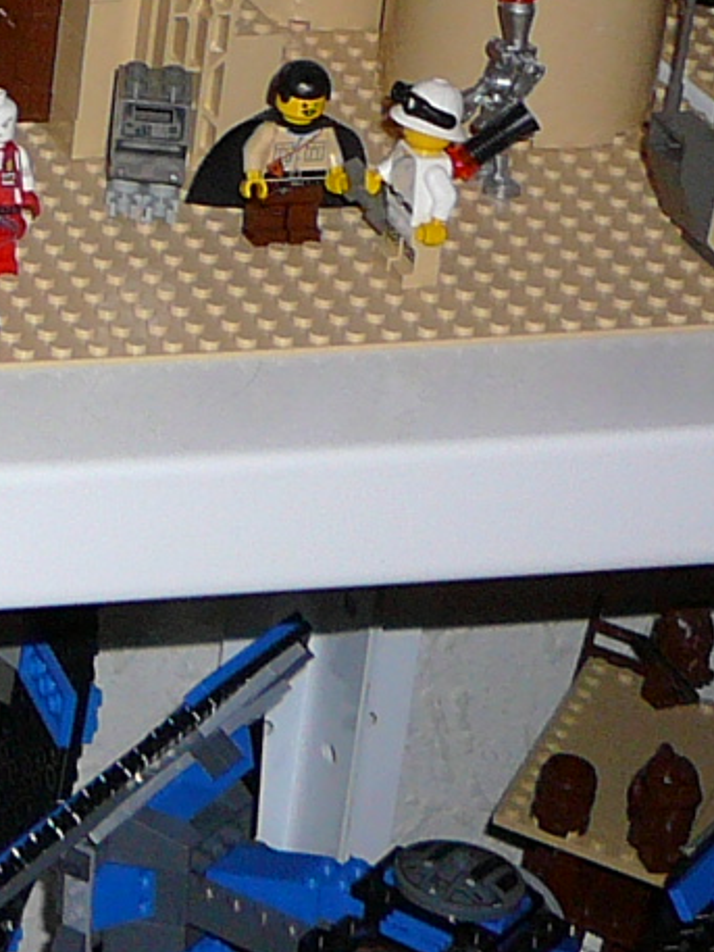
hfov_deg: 9.7
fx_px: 3848
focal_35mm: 140
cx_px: -831
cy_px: -127
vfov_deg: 13.8
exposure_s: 1/8
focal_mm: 5.2
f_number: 2.8
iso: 100
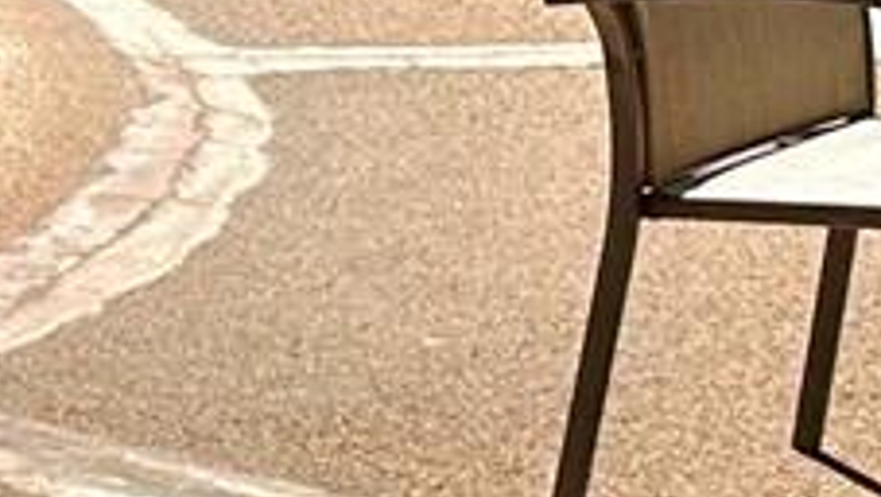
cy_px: -516
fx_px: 4301
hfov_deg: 11.4
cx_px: -221
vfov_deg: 6.4
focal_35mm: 184
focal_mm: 6.86
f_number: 1.78
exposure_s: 1/3597
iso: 80
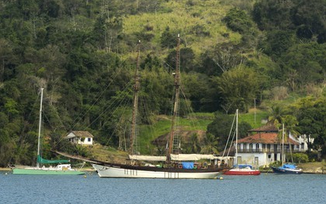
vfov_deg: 6.3
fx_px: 1843
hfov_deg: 10.1
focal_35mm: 208
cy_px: 107
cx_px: 163
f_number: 4.5
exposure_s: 1/400
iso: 100
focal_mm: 135
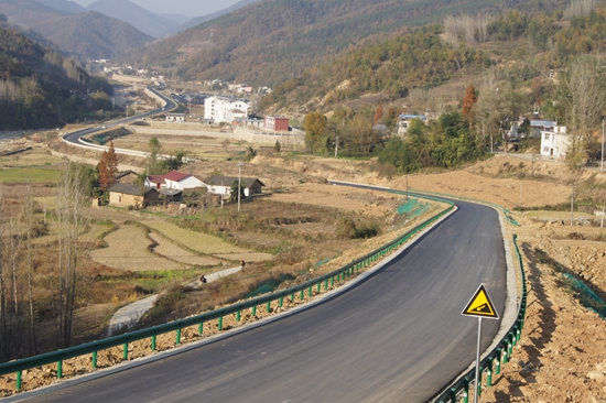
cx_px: 303
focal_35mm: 82
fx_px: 1388
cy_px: 202
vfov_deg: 16.5
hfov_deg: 24.6
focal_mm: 55
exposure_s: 1/125
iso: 200
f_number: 11
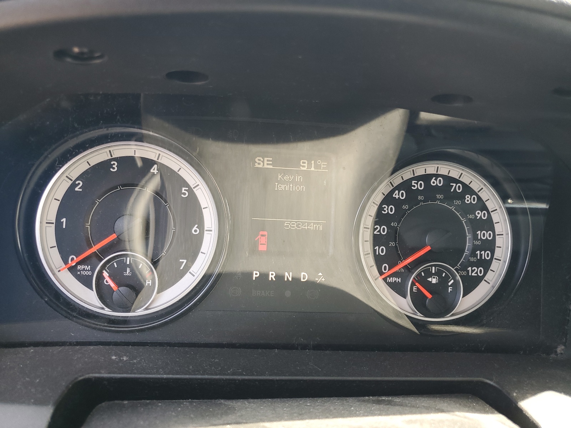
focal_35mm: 26
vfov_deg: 53.1
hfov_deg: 67.3
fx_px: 429
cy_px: 214
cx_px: 286
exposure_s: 1/120
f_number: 1.5
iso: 58
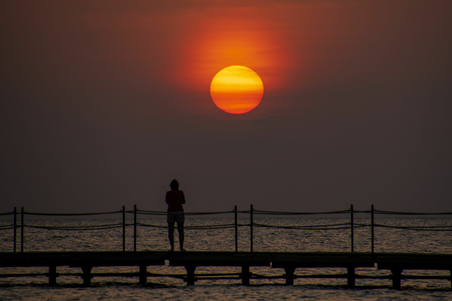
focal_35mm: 450
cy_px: 150
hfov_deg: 4.6
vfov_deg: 3.1
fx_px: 5650
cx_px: 226
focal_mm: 300
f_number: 8
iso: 100
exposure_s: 1/250
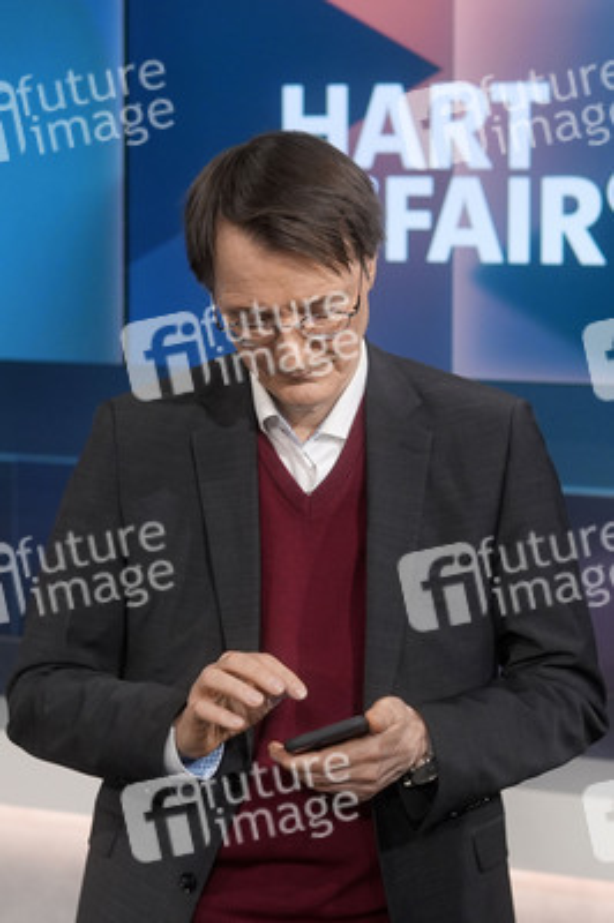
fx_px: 1153
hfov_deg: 29.8
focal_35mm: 45
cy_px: 462
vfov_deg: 43.6
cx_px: 307
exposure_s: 1/125
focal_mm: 30
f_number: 2.2
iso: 640
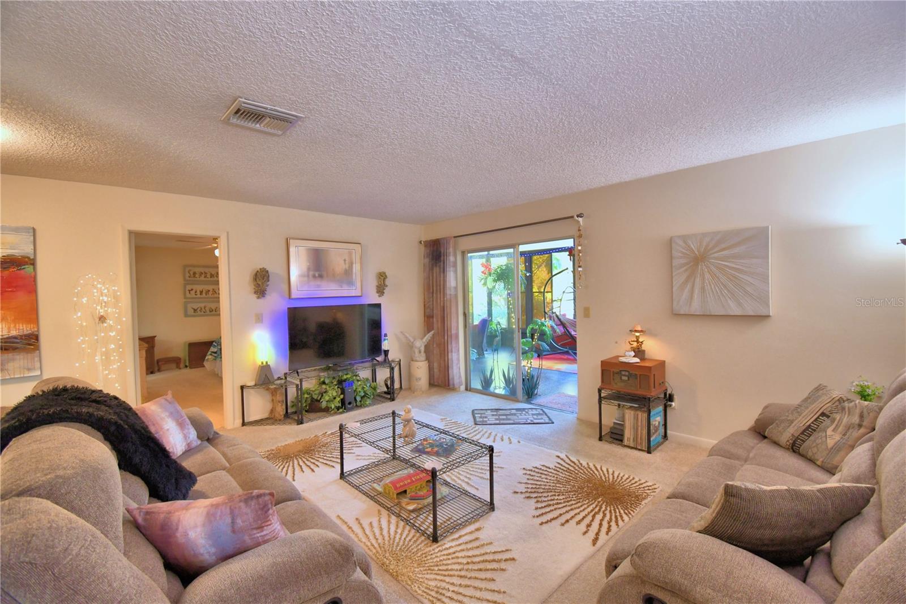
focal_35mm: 15
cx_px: 453
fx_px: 377
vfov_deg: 77.3
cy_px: 302
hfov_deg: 100.4
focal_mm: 10
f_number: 4.5
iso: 720
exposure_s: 1/30
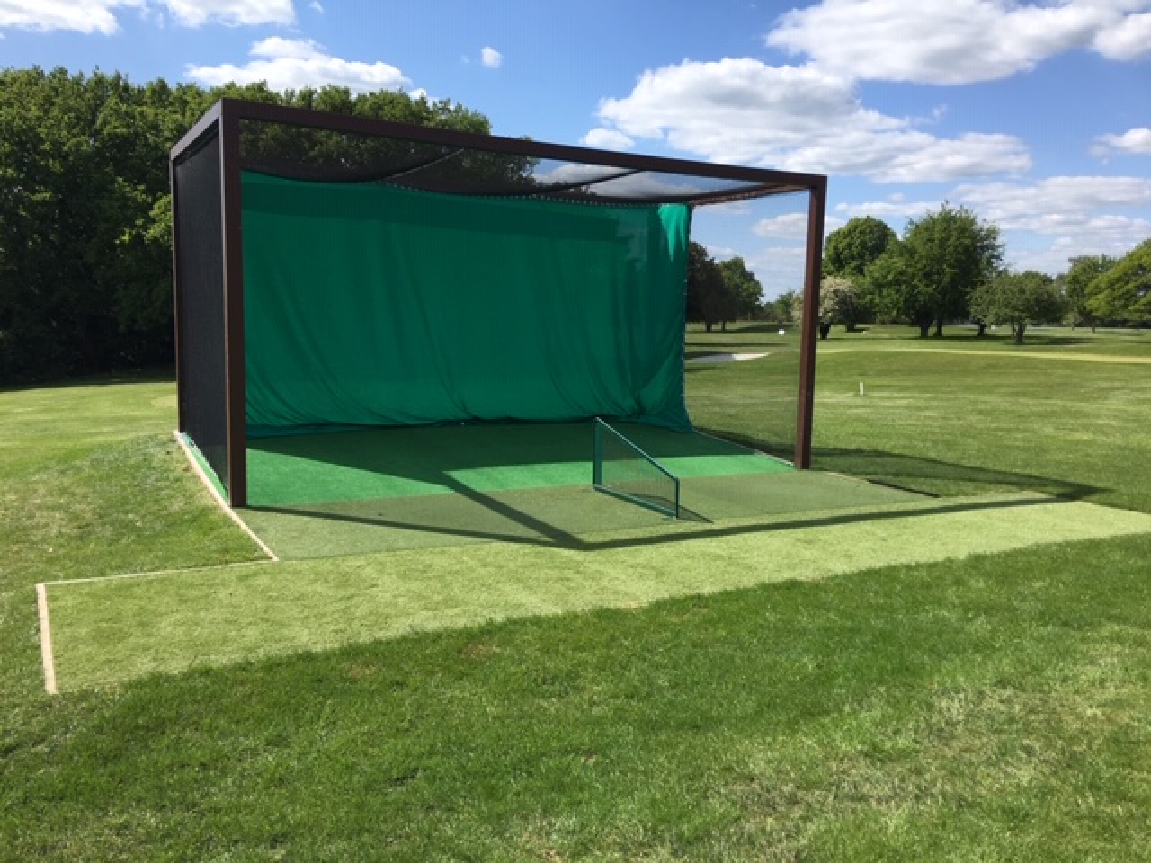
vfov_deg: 48.2
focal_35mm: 29
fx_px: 964
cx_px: 576
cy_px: 432
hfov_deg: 61.7
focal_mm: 4.15
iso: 25
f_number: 2.2
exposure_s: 1/1326
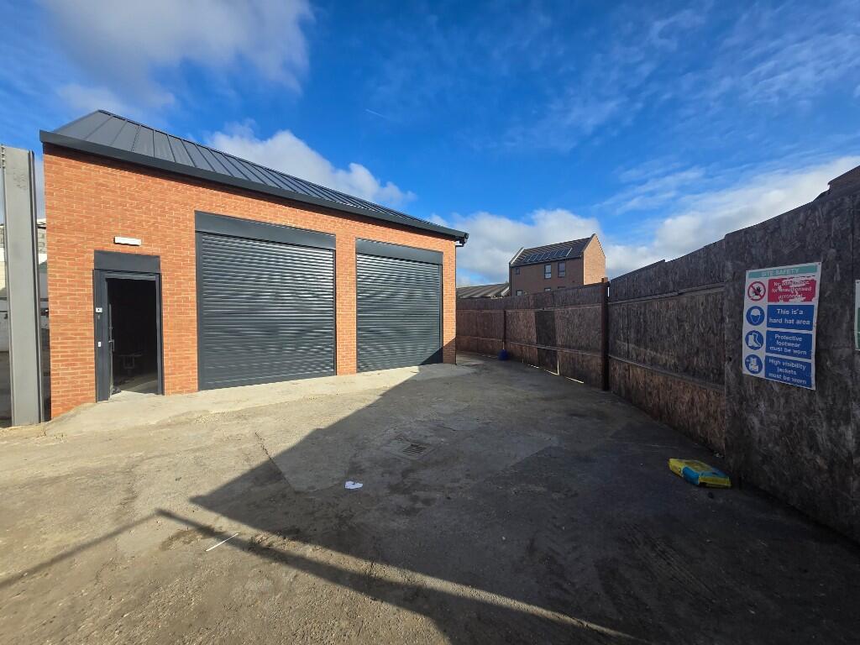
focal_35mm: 13
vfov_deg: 89.9
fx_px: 323
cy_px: 322
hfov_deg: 106.2
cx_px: 430
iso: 25
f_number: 2.2
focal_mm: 1.7
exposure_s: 1/1076
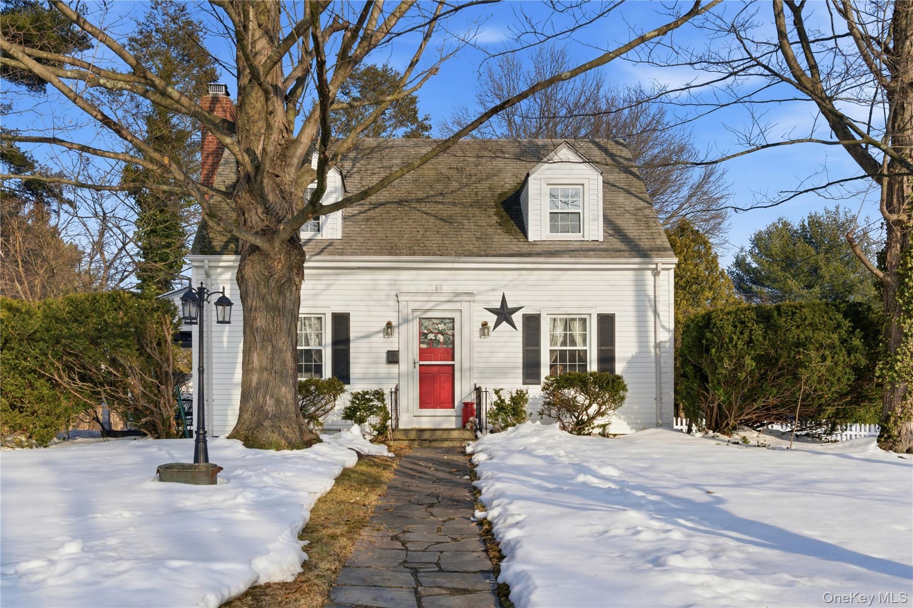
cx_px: 456
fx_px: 888
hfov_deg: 54.4
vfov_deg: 37.8
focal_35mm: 35
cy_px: 304
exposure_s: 1/2000
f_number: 9
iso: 250
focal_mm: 35
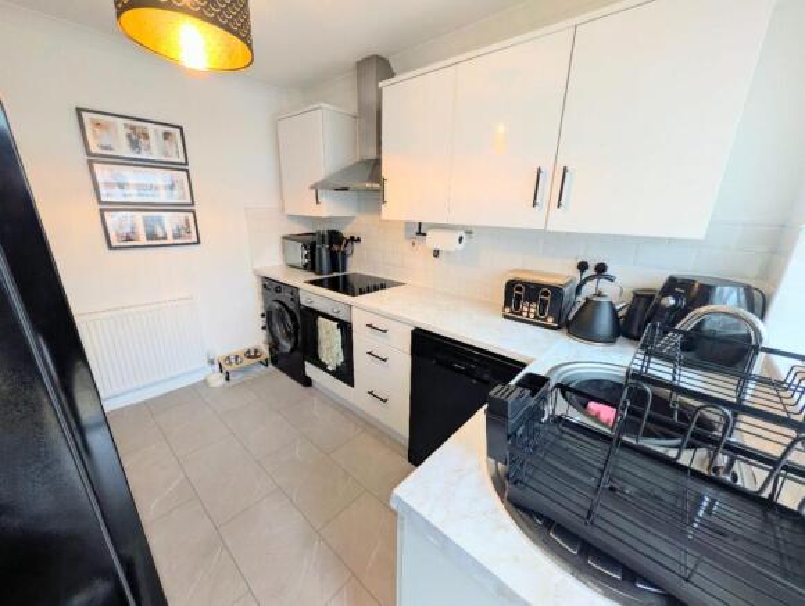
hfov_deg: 110.4
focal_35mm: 12
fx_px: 280
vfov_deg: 94.7
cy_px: 303
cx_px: 402
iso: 45
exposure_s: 1/23.6
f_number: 1.7
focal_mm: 2.02
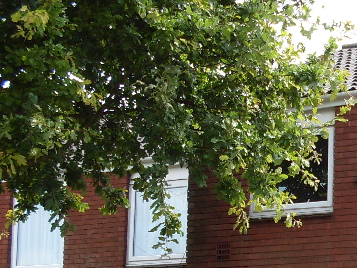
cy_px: 263
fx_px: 1103
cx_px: 447
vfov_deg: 13.6
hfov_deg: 17.4
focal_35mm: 107
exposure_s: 1/350
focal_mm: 6.3
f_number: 2.8
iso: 80
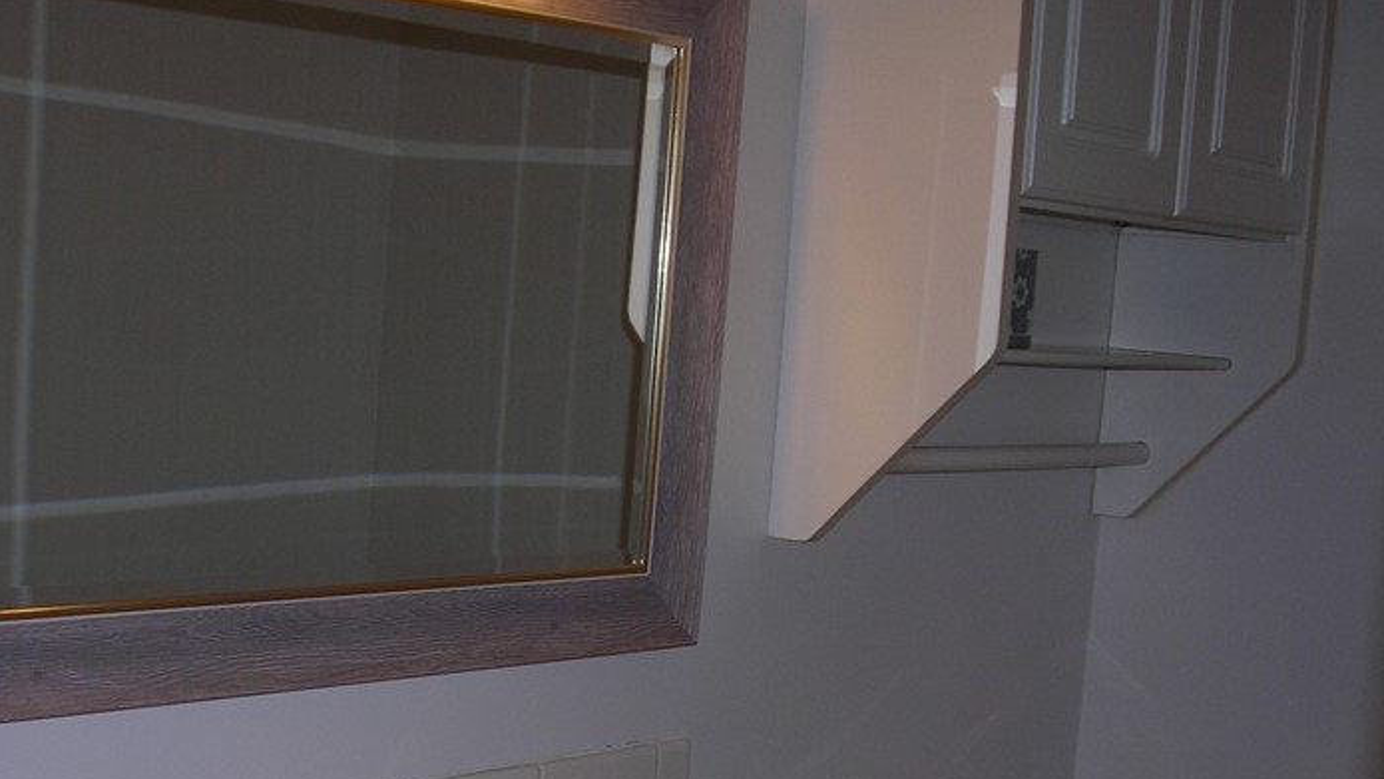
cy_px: 663
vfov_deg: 19.5
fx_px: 2239
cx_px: 492
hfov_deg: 34.1
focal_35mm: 61
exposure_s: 1/60.1
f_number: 3.2
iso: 50
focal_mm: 6.3
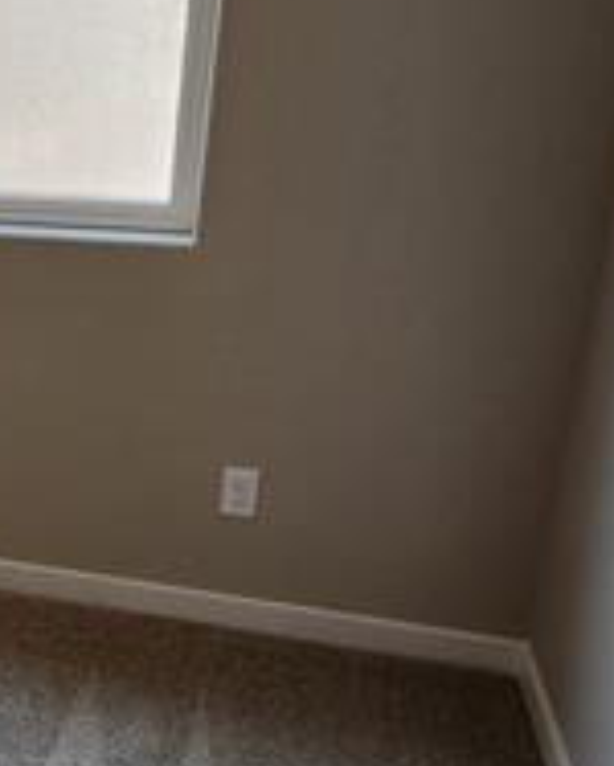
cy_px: 393
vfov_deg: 36.0
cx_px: -317
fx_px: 1179
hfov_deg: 23.2
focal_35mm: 52
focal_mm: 2.2
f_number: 2.2
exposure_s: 1/120
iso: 80
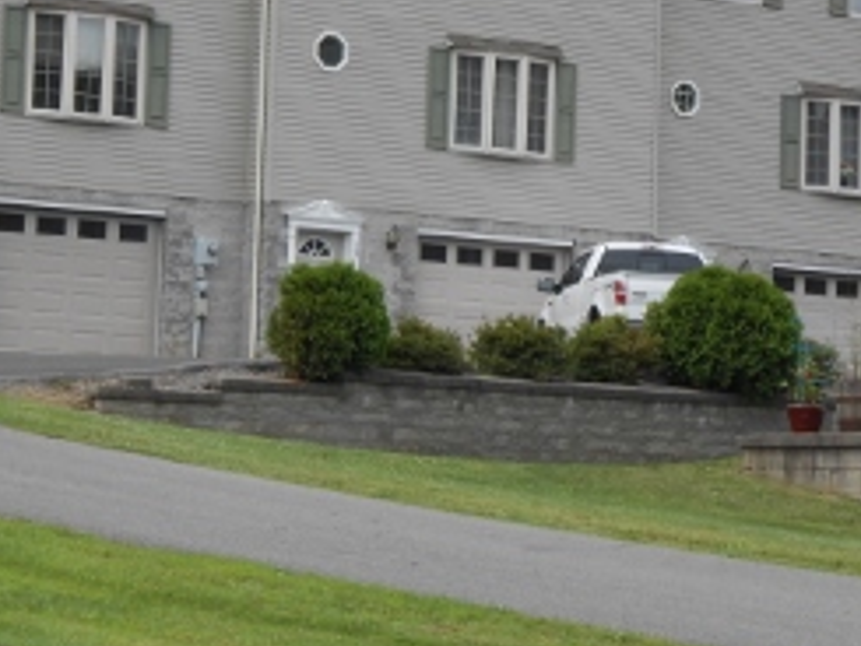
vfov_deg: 11.2
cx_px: 278
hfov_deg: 14.9
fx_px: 3285
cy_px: 190
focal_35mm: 132
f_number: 6.6
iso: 80
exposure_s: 1/200
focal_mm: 14.5
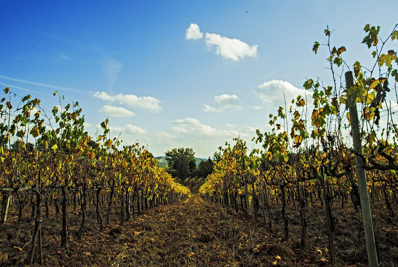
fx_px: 332
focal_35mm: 30
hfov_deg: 61.9
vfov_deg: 43.7
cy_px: 134
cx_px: 199
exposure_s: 1/40
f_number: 18
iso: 100
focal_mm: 20
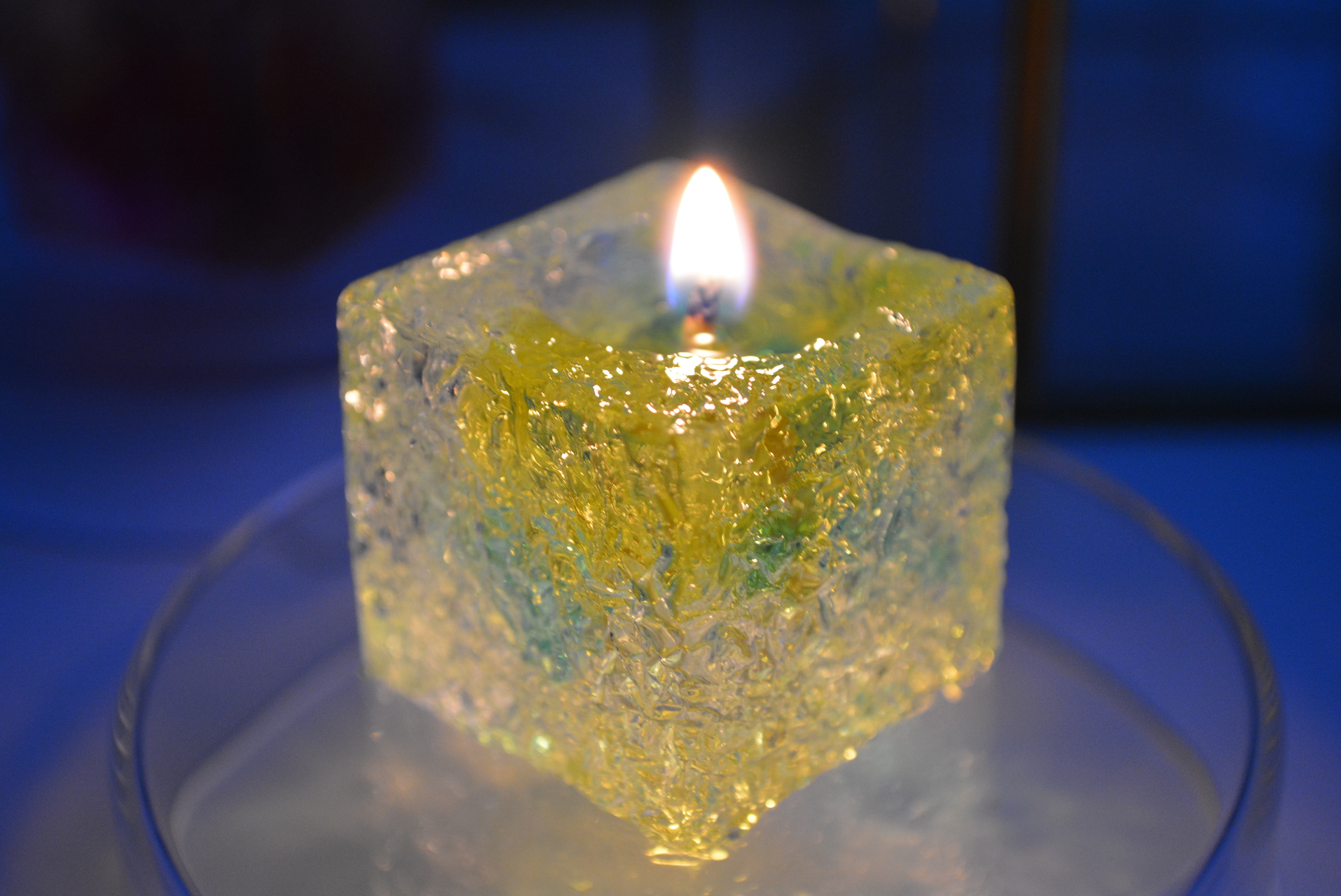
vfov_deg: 21.6
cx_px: 670
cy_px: 448
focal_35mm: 63
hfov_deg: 31.9
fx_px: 2348
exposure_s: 1/20
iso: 1600
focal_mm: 42
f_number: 5.3
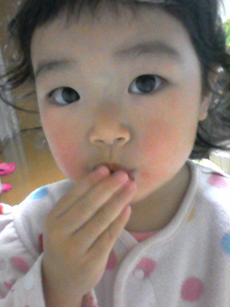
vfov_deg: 61.7
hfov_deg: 48.2
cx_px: 115
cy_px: 154
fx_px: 257
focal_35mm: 29
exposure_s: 1/6.85
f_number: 2.8
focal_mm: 1.5
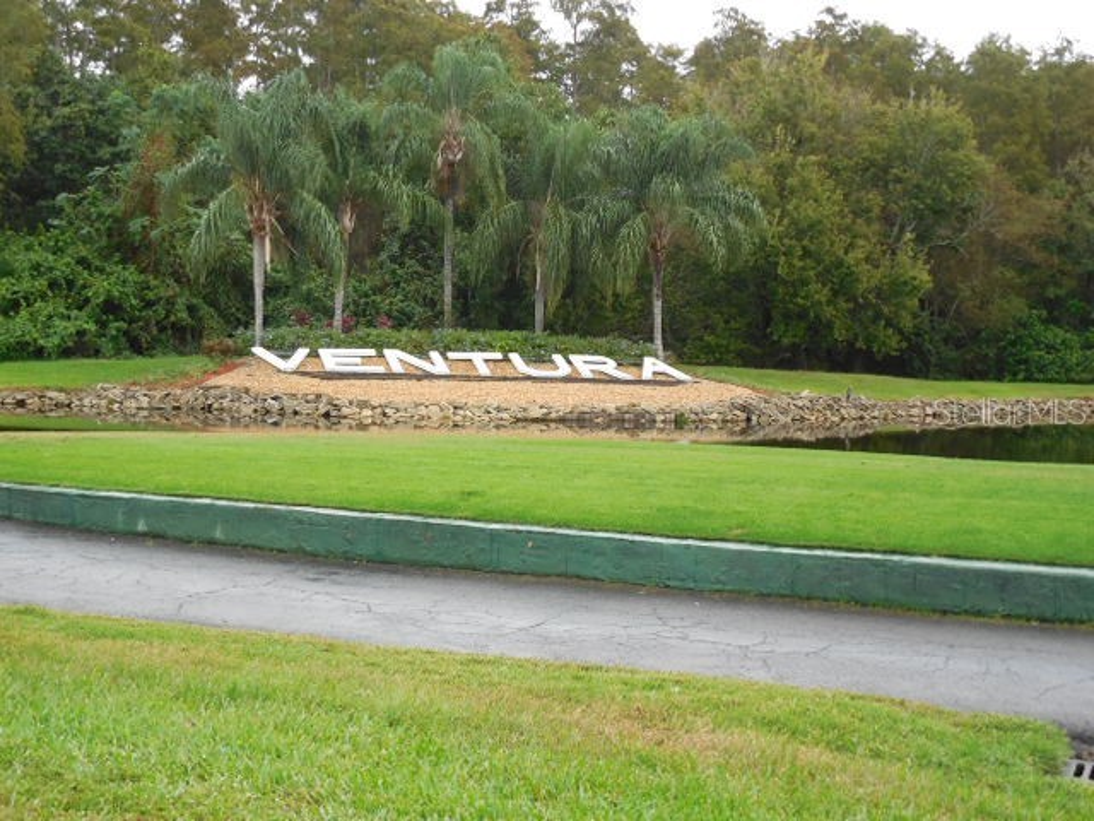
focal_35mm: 48
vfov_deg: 30.3
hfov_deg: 39.7
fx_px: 1517
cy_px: 410
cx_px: 547
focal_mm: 8.7
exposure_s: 1/250
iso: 320
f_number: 4
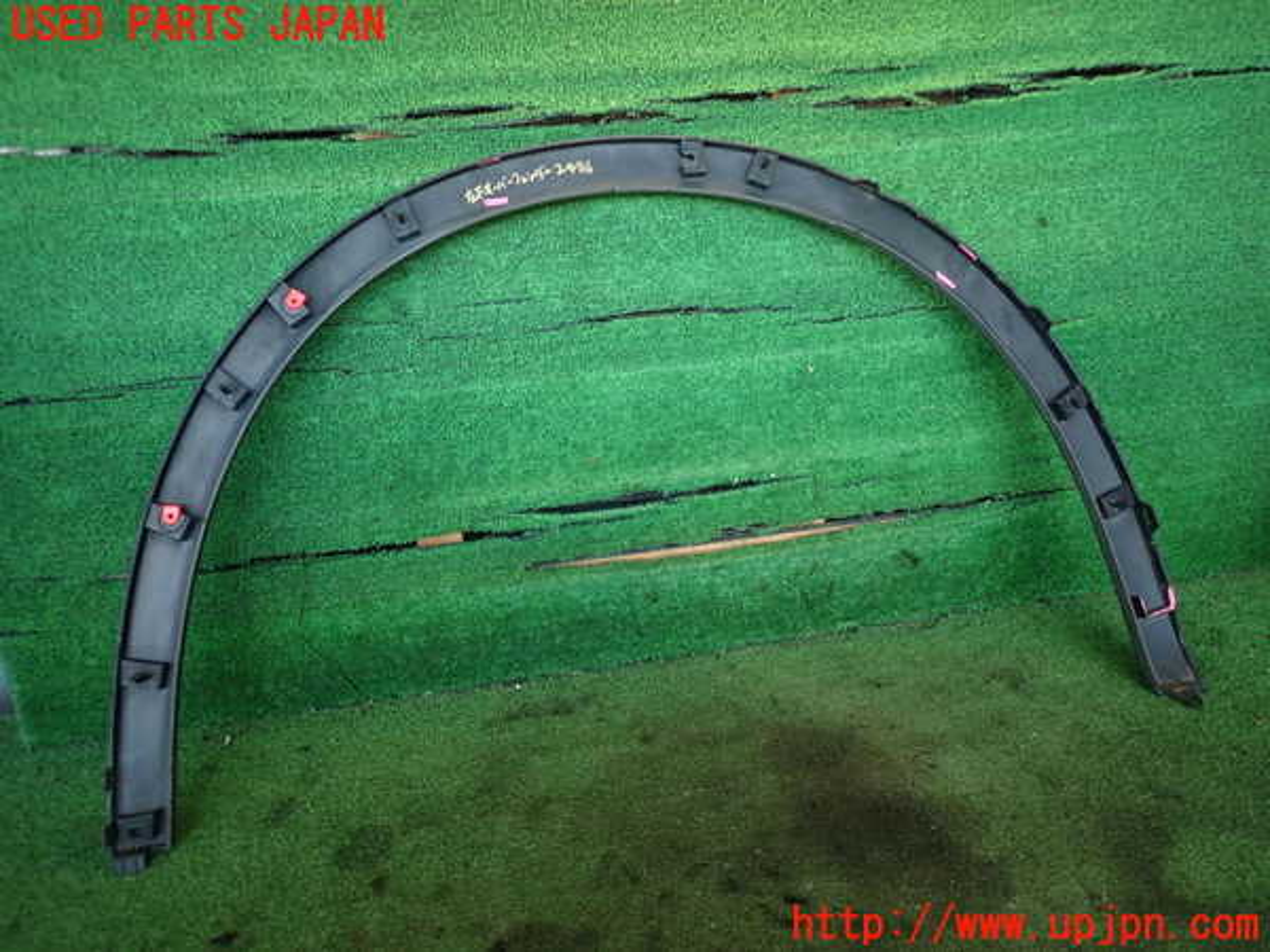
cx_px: 635
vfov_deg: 54.9
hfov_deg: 69.4
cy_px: 476
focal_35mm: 25
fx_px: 917
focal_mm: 4.5
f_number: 2
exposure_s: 1/60
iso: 125
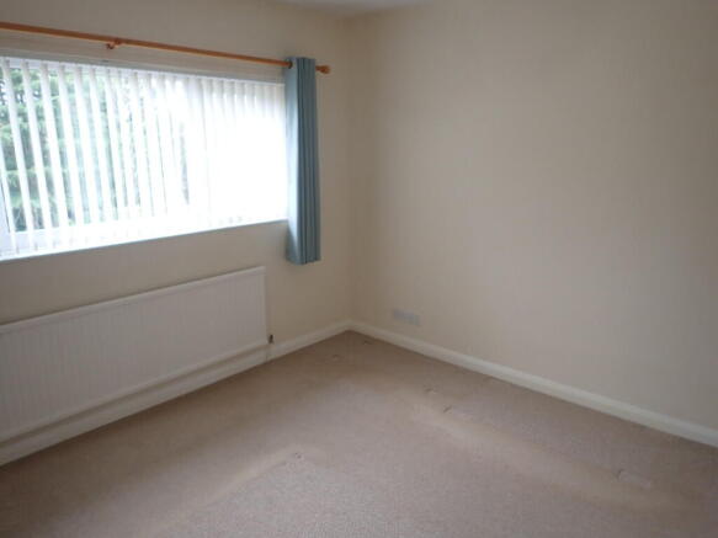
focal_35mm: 25
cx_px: 359
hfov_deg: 69.4
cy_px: 269
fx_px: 518
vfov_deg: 54.9
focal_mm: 4.5
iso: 200
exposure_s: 1/40
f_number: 2
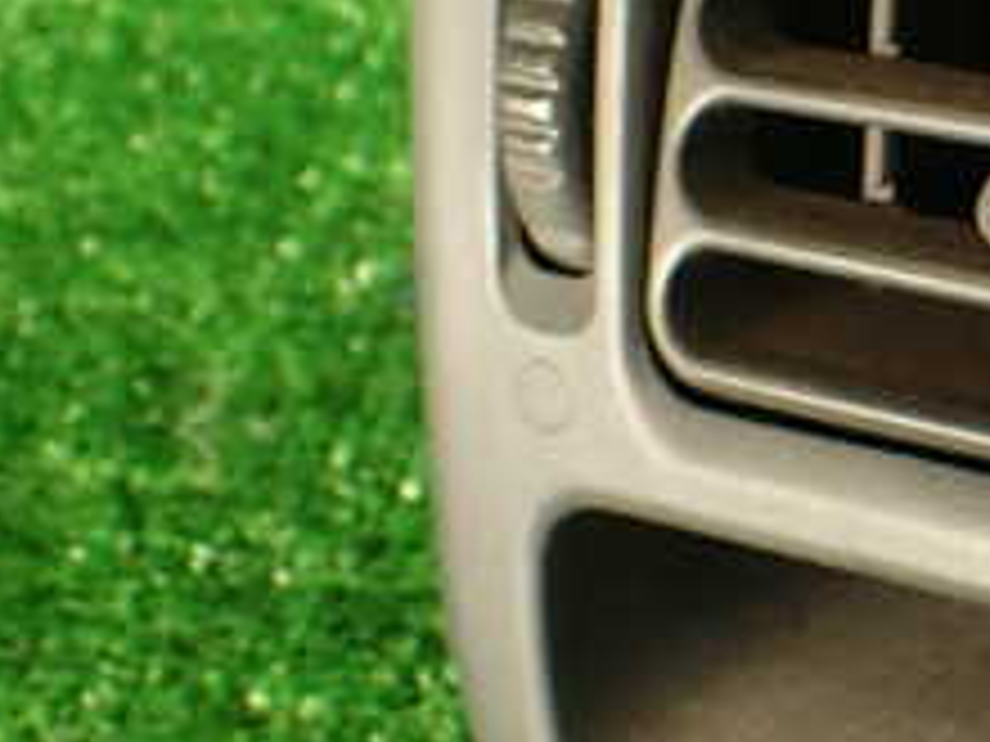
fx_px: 2803
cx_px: 1260
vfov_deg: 15.1
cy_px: 319
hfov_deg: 18.7
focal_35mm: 98
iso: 125
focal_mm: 6.37
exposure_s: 1/80
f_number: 2.5
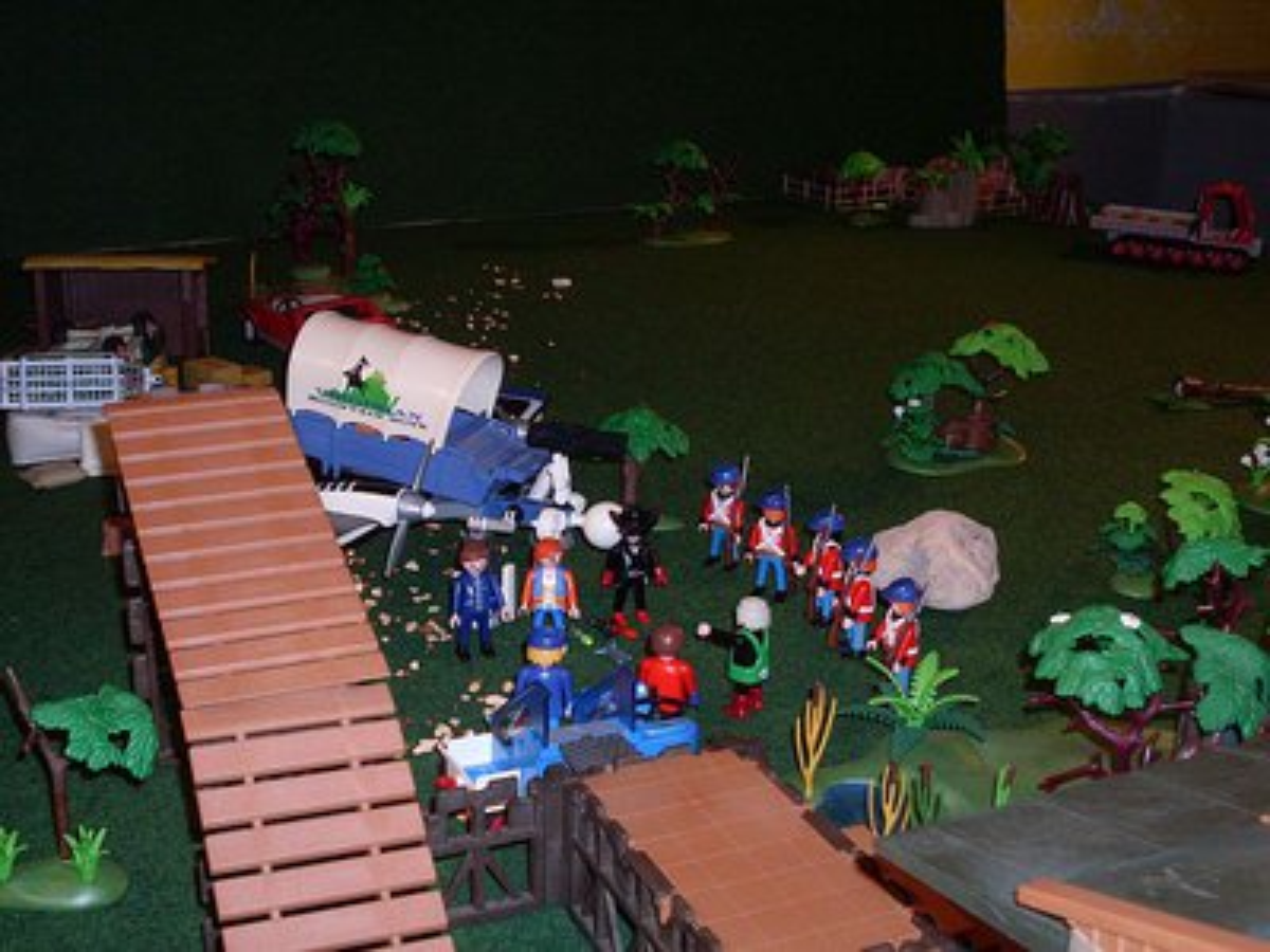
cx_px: 635
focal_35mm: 49
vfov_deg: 29.7
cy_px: 476
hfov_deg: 38.9
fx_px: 1798
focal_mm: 8.1
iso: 100
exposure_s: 1/45
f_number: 3.1
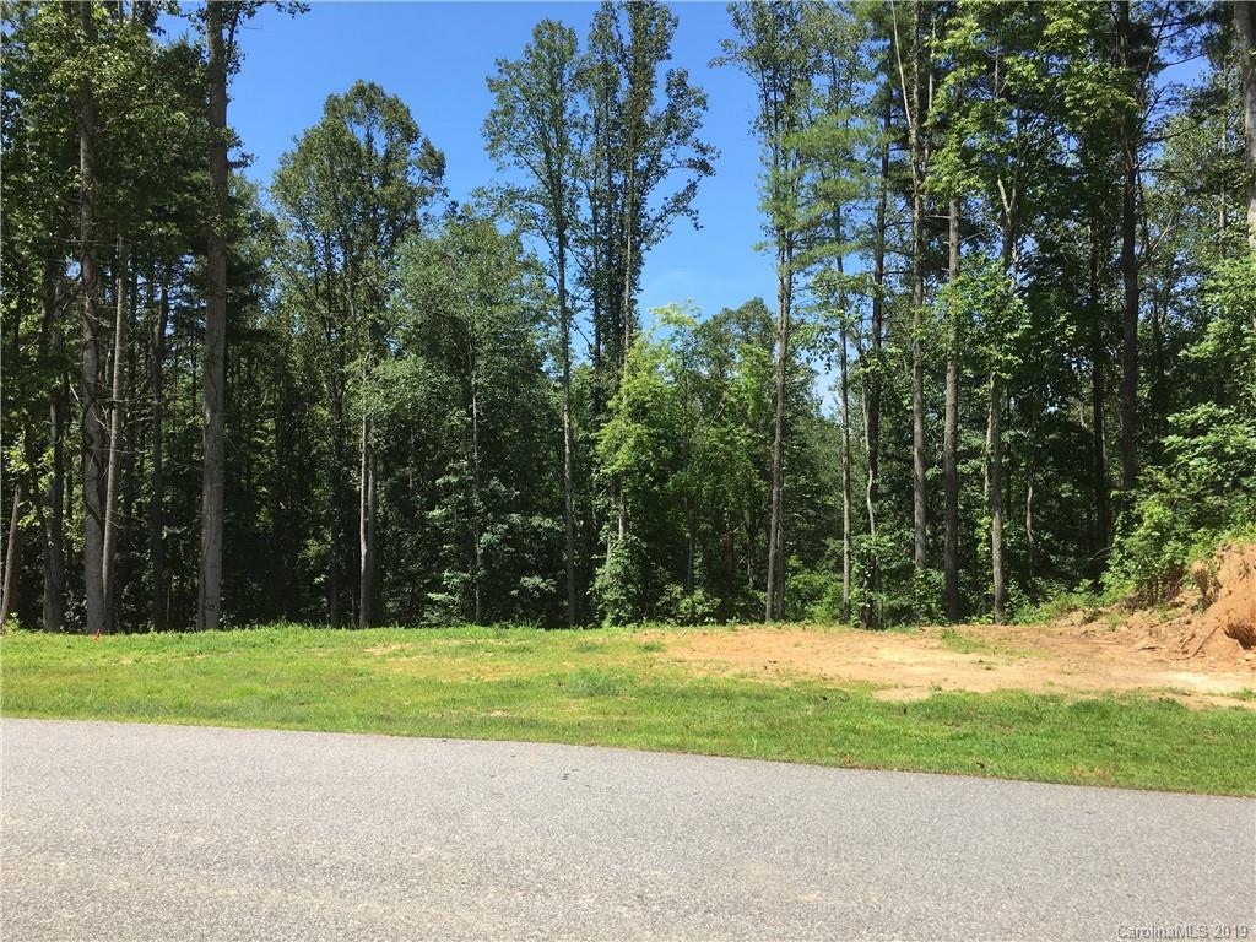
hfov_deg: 61.7
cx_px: 628
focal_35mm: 29
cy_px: 471
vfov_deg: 48.2
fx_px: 1052
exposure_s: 1/845
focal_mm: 4.15
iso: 25
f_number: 2.2
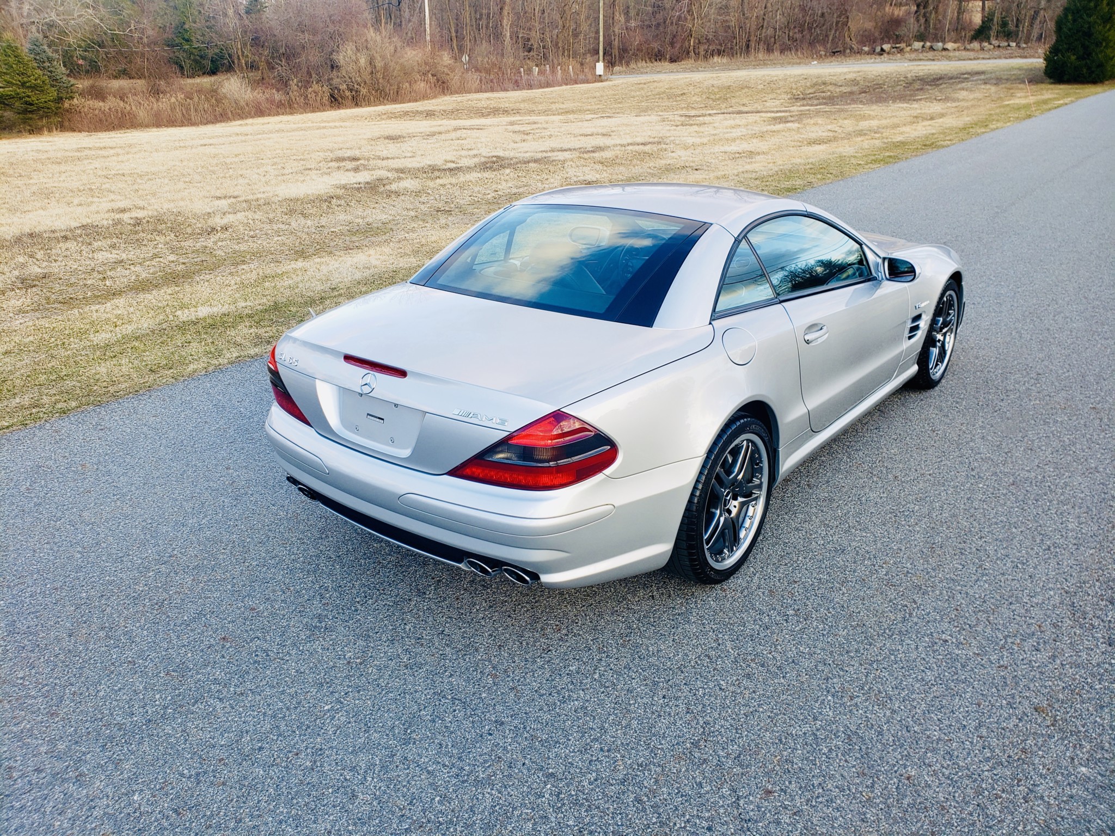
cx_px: 558
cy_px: 418
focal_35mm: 26
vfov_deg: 53.1
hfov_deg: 67.3
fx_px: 837
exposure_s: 1/102
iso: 50
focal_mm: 4.3
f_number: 2.4
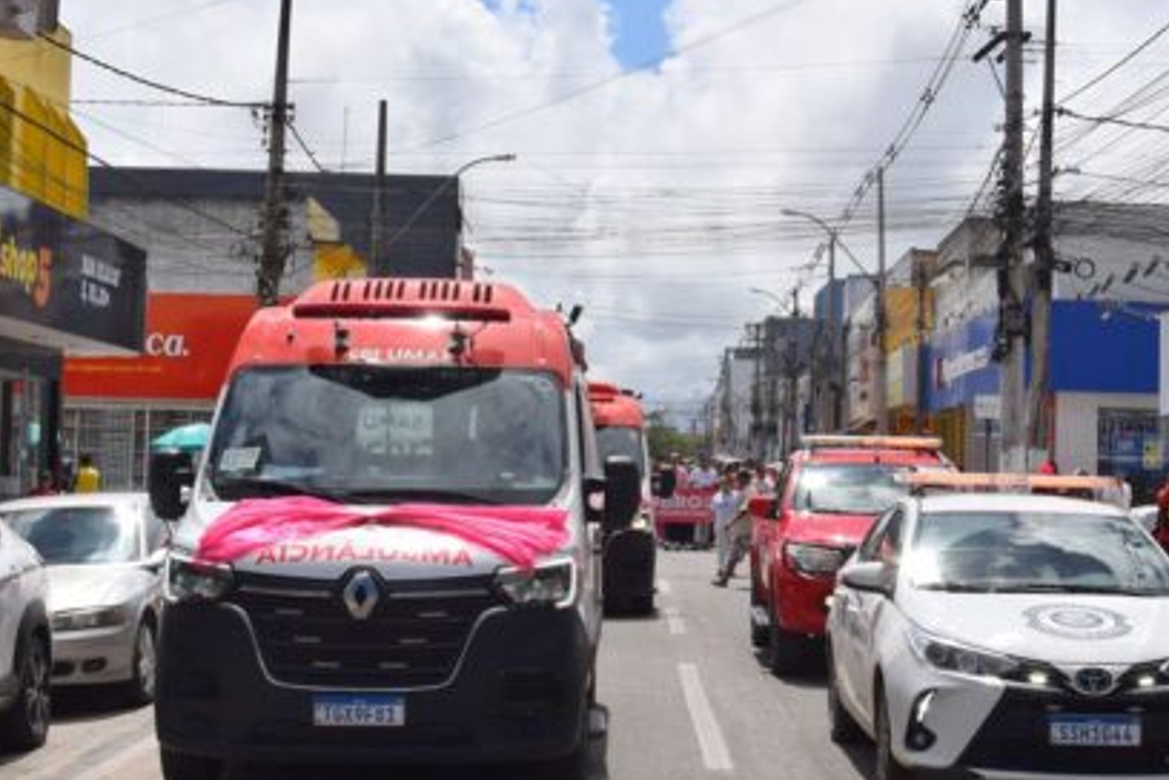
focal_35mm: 71
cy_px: 357
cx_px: 627
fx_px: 2305
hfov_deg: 28.4
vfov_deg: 19.2
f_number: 11
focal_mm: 26
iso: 200
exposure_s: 1/500
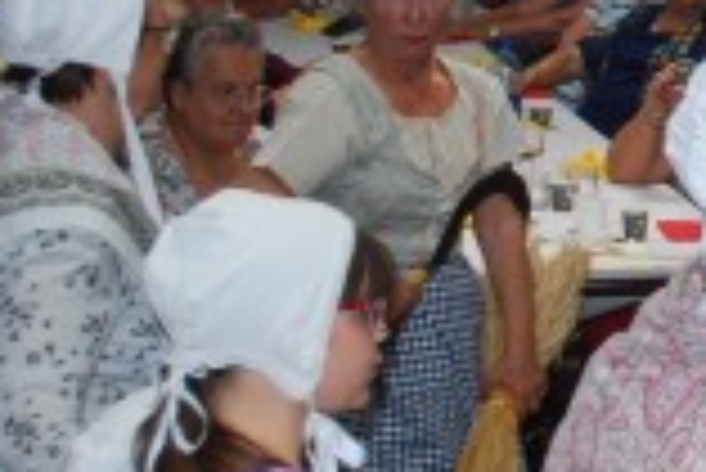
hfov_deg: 12.8
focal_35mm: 147
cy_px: 25
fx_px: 2885
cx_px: 1232
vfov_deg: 9.3
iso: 200
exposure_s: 1/60
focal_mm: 24
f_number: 4.2
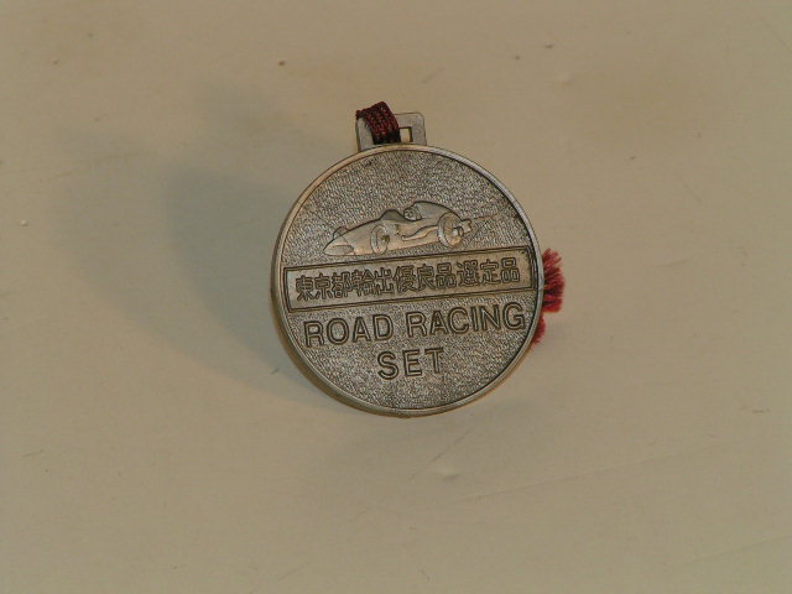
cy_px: 297
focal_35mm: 271
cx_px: 396
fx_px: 6200
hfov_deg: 7.3
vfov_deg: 5.5
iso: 100
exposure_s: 1/320
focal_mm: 41.4
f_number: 5.6
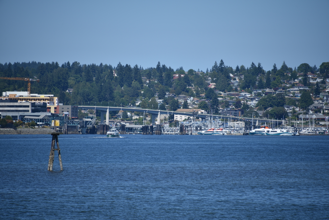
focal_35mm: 300
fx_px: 2742
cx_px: 164
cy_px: 110
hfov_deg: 6.9
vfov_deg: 4.6
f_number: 6.3
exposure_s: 1/640
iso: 100
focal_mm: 300
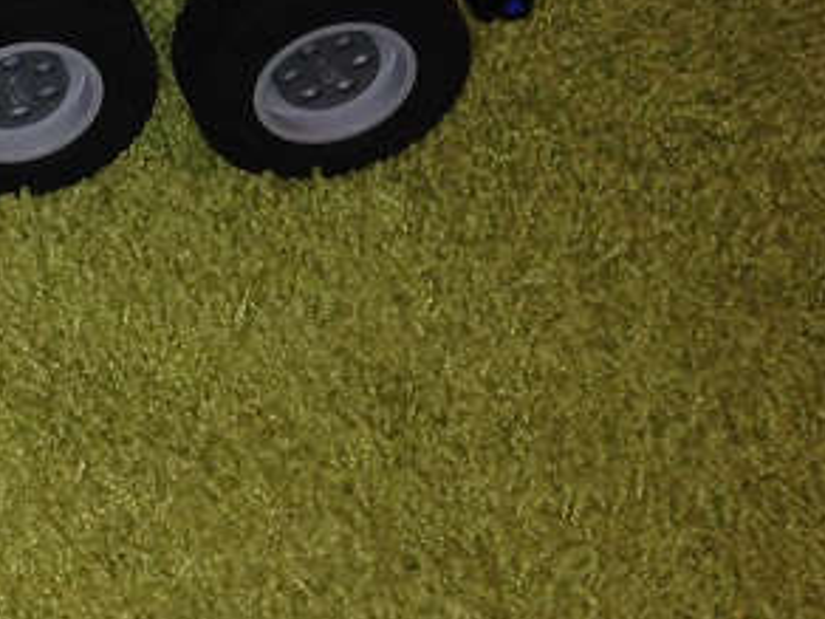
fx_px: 2693
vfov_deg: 12.4
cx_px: -540
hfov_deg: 15.5
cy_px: -356
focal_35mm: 113
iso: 50
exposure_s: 1/17
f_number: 2.4
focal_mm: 4.12
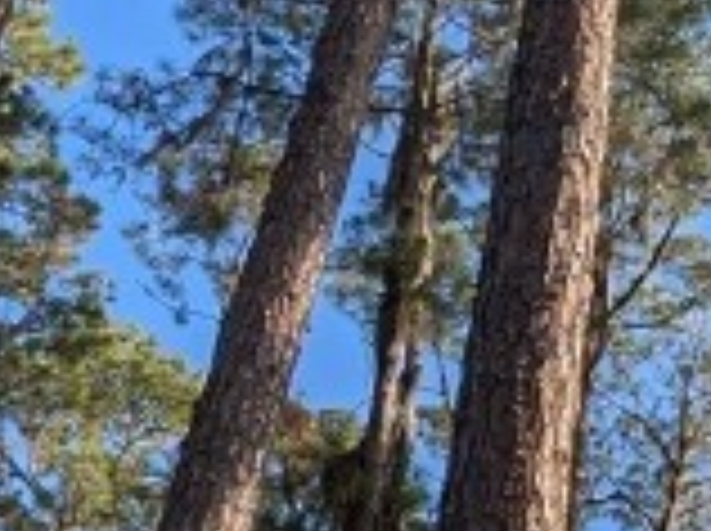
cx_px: 634
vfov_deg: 18.8
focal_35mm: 78
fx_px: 1600
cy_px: 202
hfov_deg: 24.4
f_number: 1.95
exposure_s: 1/1859
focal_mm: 2.23
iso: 37
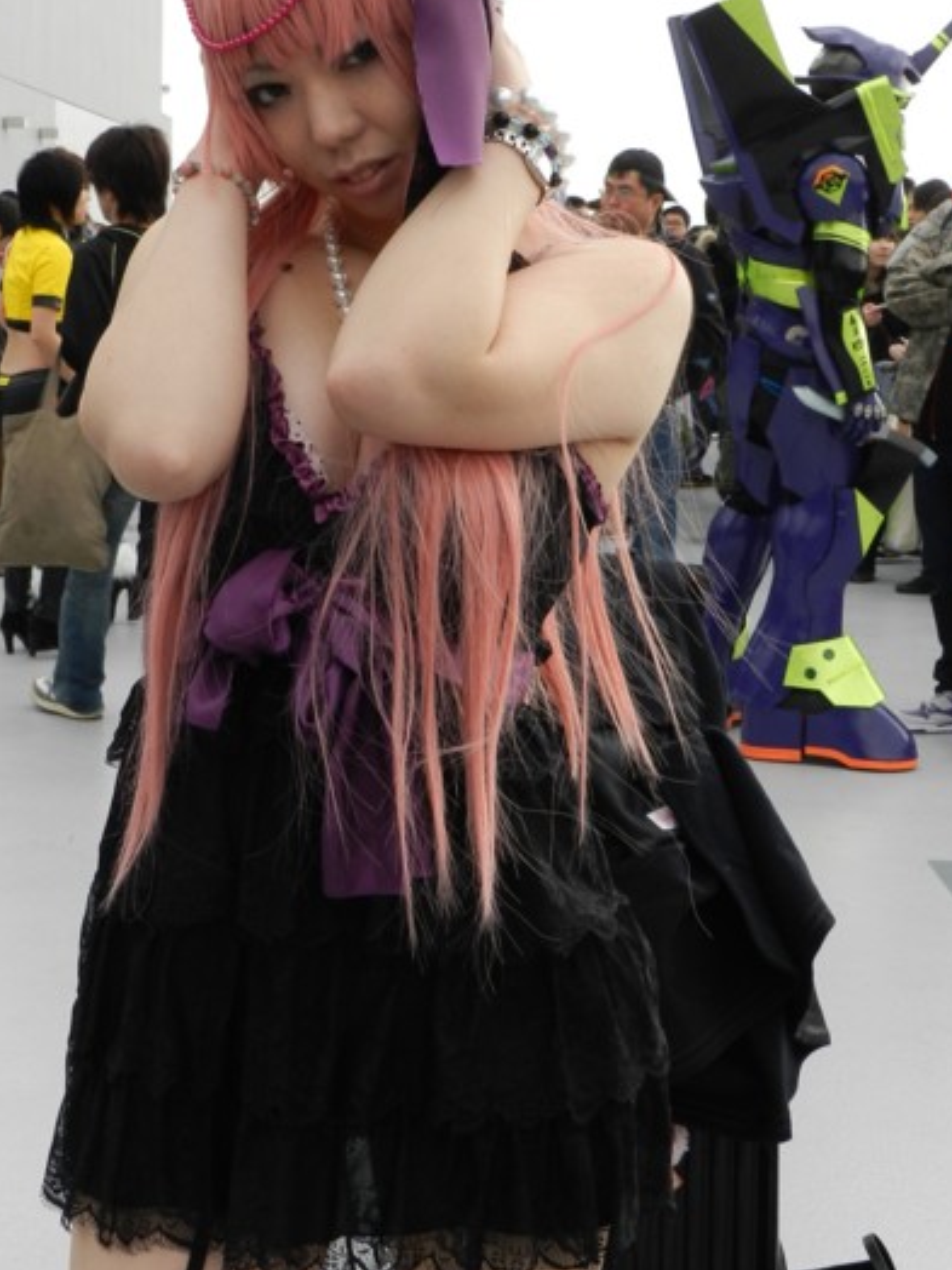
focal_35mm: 58
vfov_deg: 33.2
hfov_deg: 25.2
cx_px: 356
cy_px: 599
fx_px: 2127
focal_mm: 6.7
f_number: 4
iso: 160
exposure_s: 1/500
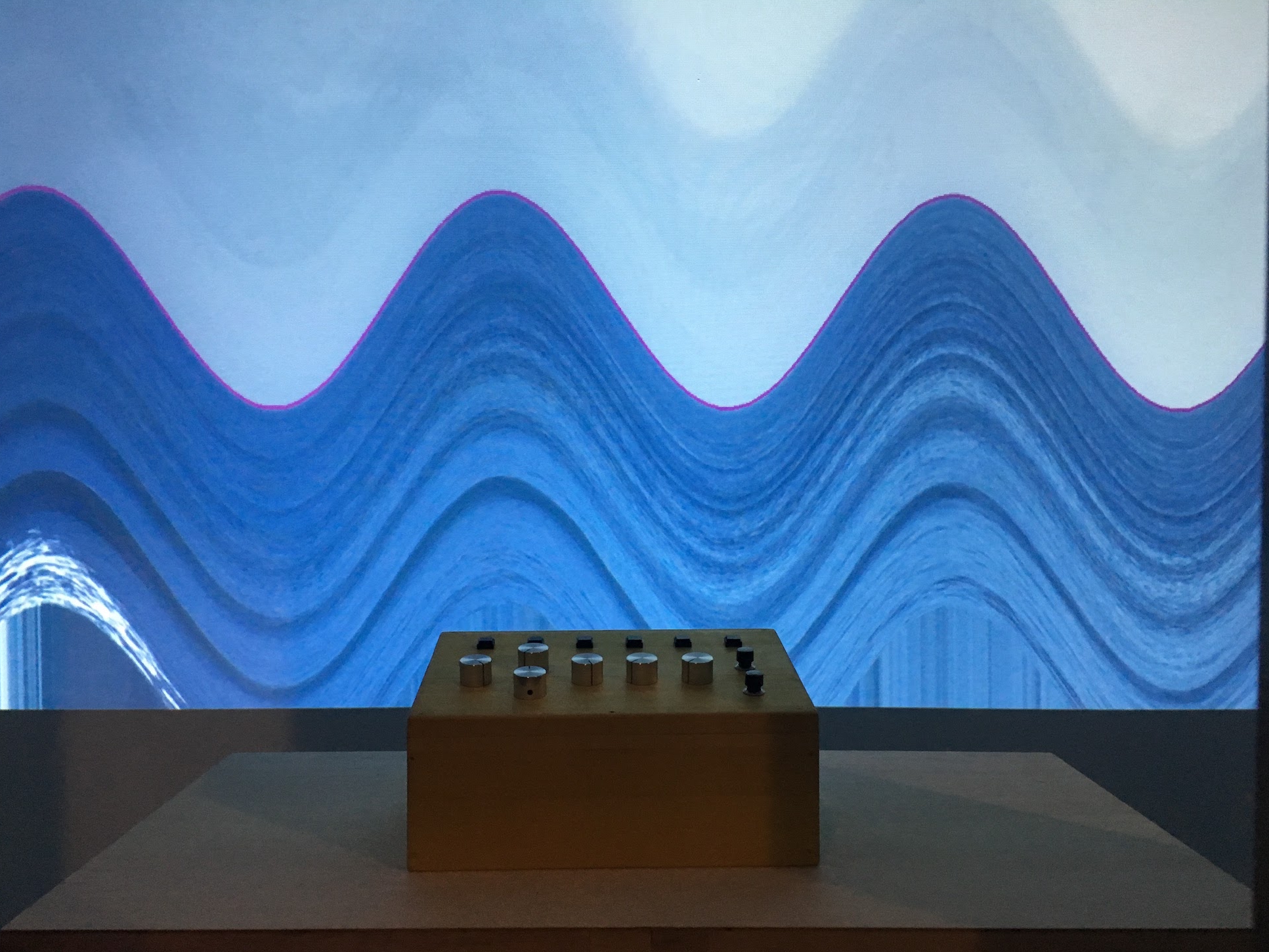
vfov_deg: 46.8
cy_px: 490
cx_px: 627
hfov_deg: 60.0
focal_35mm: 30
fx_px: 1100
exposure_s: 1/30
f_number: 2.2
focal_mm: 4.15
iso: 125
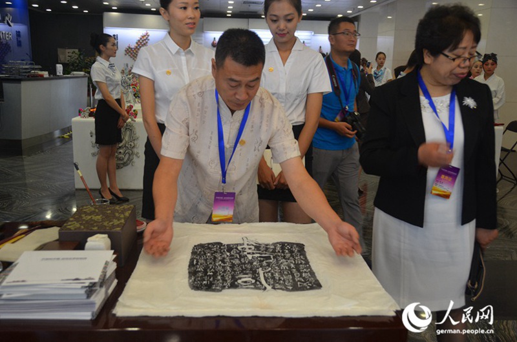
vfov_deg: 36.7
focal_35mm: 36
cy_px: 171
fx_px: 516
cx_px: 258
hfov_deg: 53.2
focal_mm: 24
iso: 800
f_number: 3.8
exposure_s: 1/60
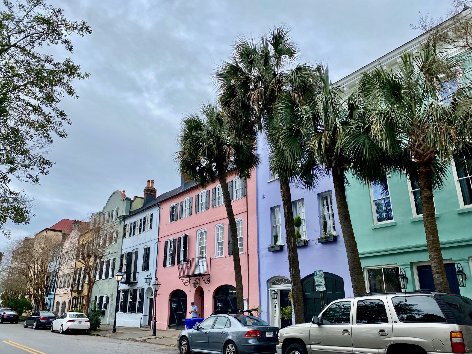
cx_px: 236
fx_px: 355
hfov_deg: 67.3
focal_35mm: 26
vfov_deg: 53.1
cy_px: 177
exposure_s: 1/2825
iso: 32
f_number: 1.8
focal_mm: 4.25
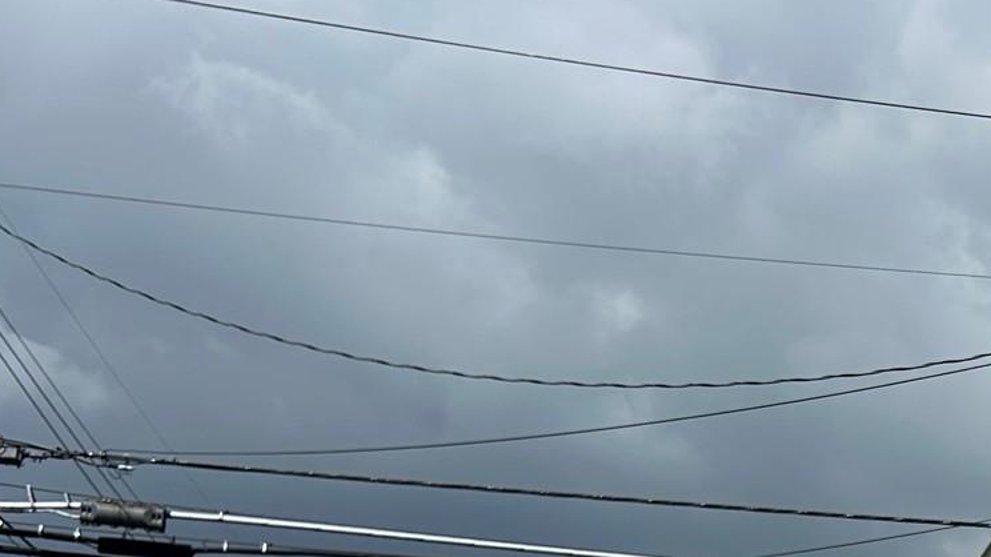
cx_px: 1199
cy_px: 918
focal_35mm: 78
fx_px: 2049
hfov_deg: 24.5
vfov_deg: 14.1
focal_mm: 5.7
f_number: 1.5
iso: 50
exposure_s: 1/8000
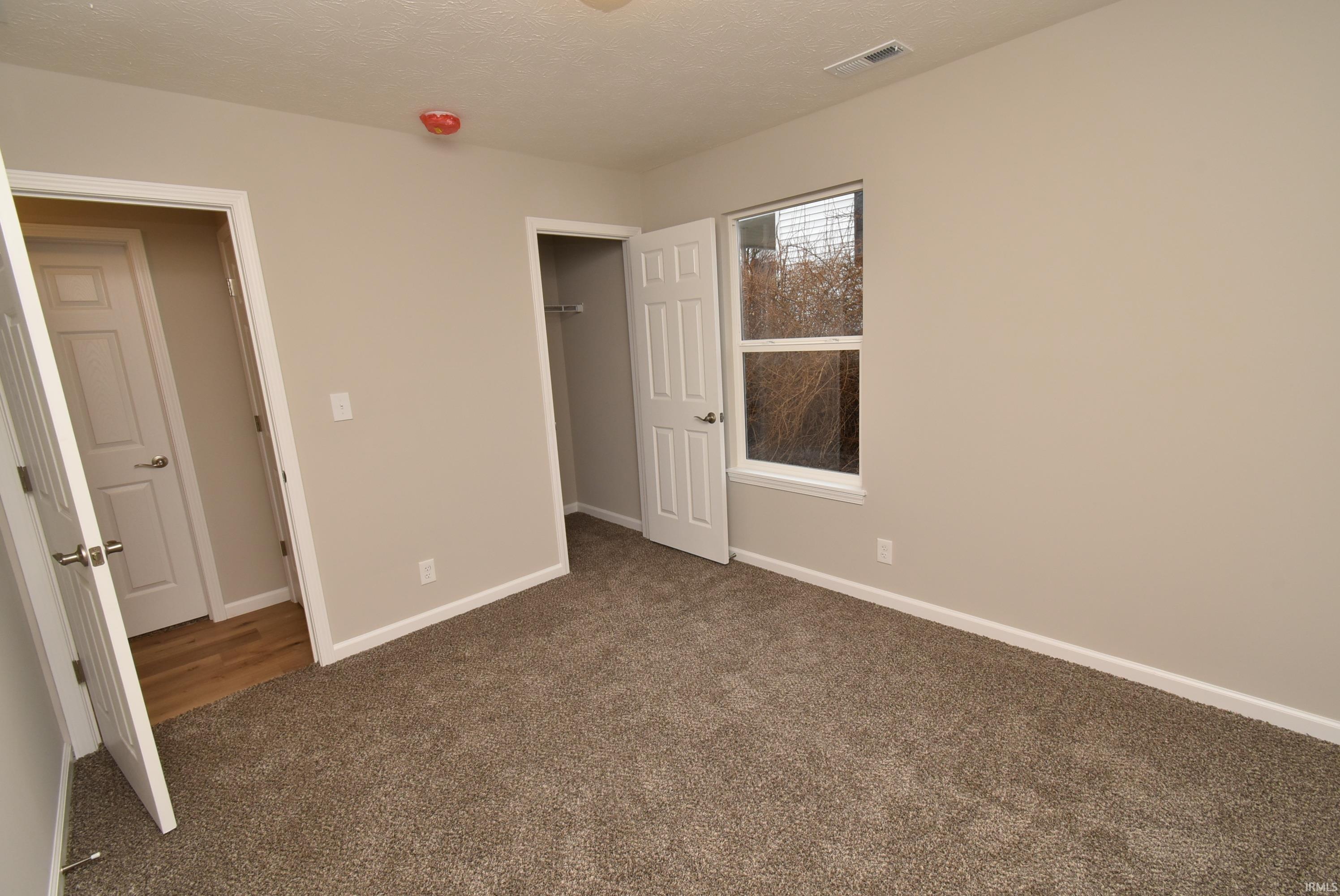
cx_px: 670
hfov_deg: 100.3
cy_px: 448
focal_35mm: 15
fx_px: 559
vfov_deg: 77.4
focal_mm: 10
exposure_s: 1/50
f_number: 13
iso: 400
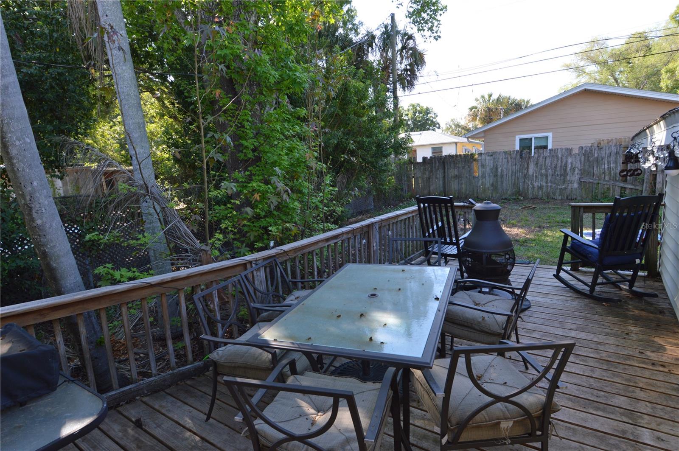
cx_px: 340
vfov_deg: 67.3
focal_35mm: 18
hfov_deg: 90.1
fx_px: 339
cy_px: 226
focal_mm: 12
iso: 200
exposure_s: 1/100
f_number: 7.1
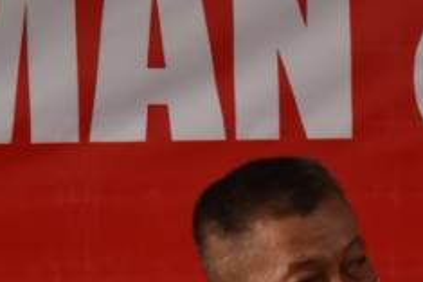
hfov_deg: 10.4
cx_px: 452
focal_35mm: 196
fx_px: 2304
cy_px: 382
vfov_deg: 6.9
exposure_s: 1/60
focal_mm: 48
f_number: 6.3
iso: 800
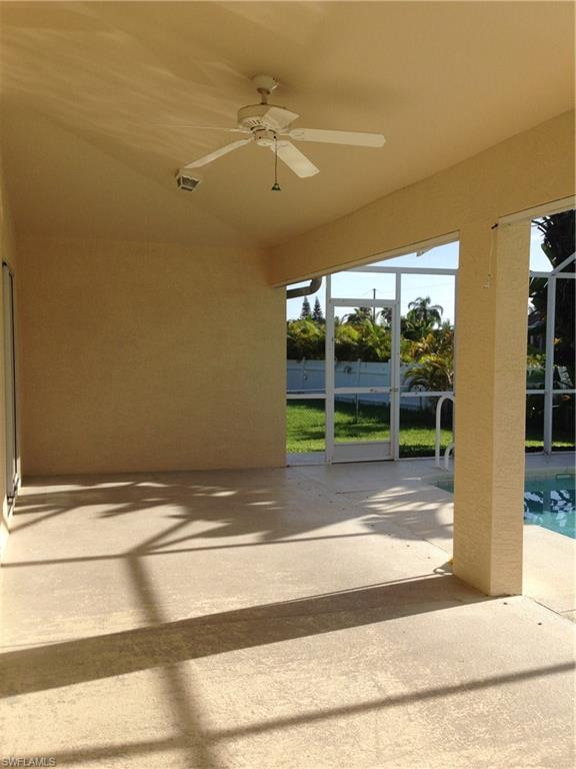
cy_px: 384
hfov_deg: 42.9
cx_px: 288
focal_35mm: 33
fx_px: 732
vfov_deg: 55.4
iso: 50
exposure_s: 1/903
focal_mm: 4.12
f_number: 2.4
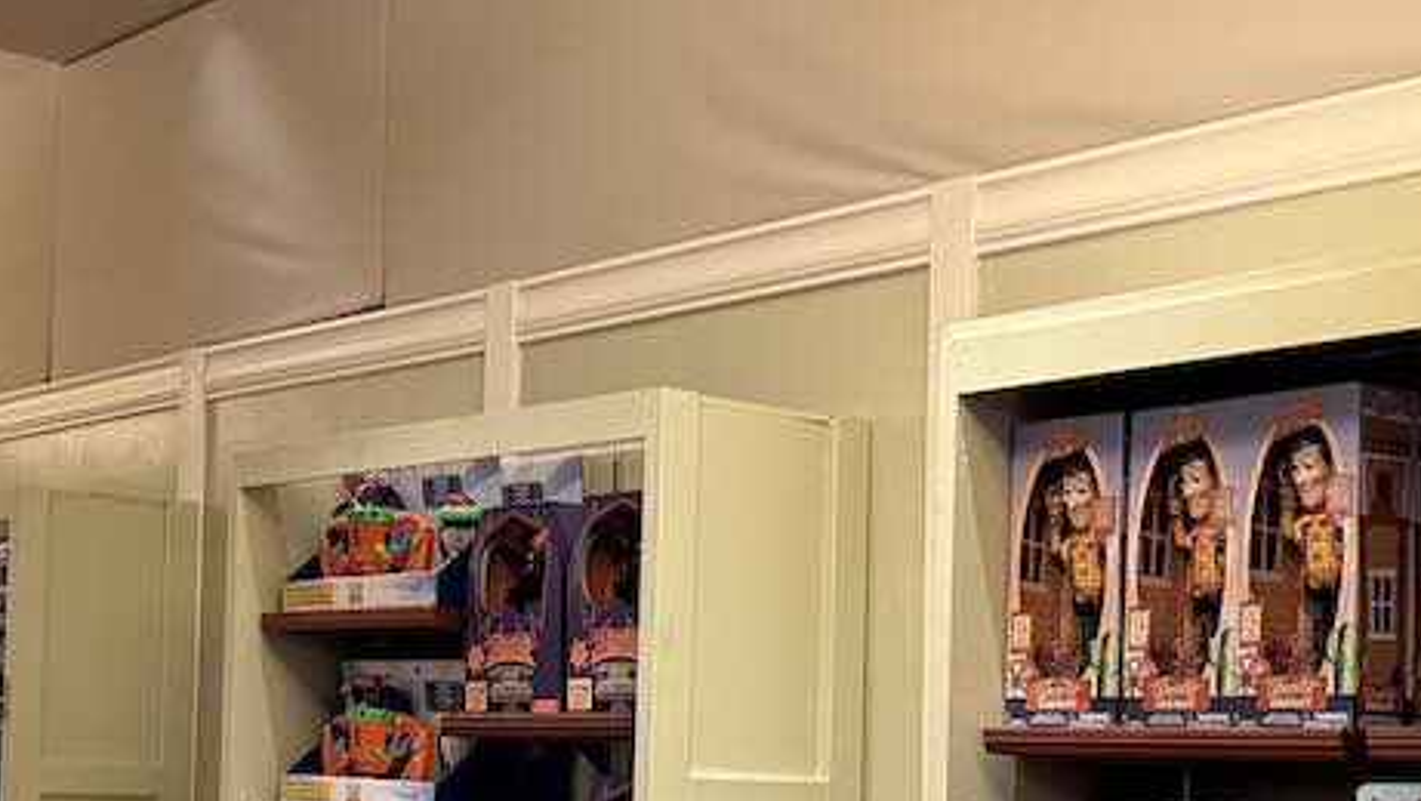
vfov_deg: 17.6
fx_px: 2564
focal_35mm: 68
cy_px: 669
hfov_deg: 30.6
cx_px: 410
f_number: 1.78
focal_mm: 6.76
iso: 500
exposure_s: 1/60
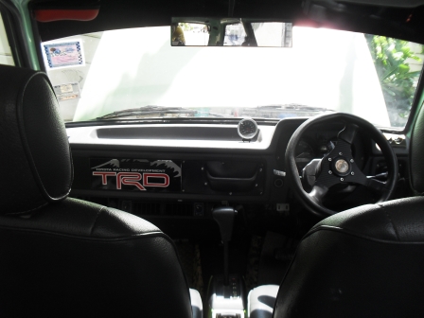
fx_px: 429
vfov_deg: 40.7
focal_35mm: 35
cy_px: 159
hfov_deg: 52.6
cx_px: 212
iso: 100
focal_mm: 6.3
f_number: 3.2
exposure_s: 1/180
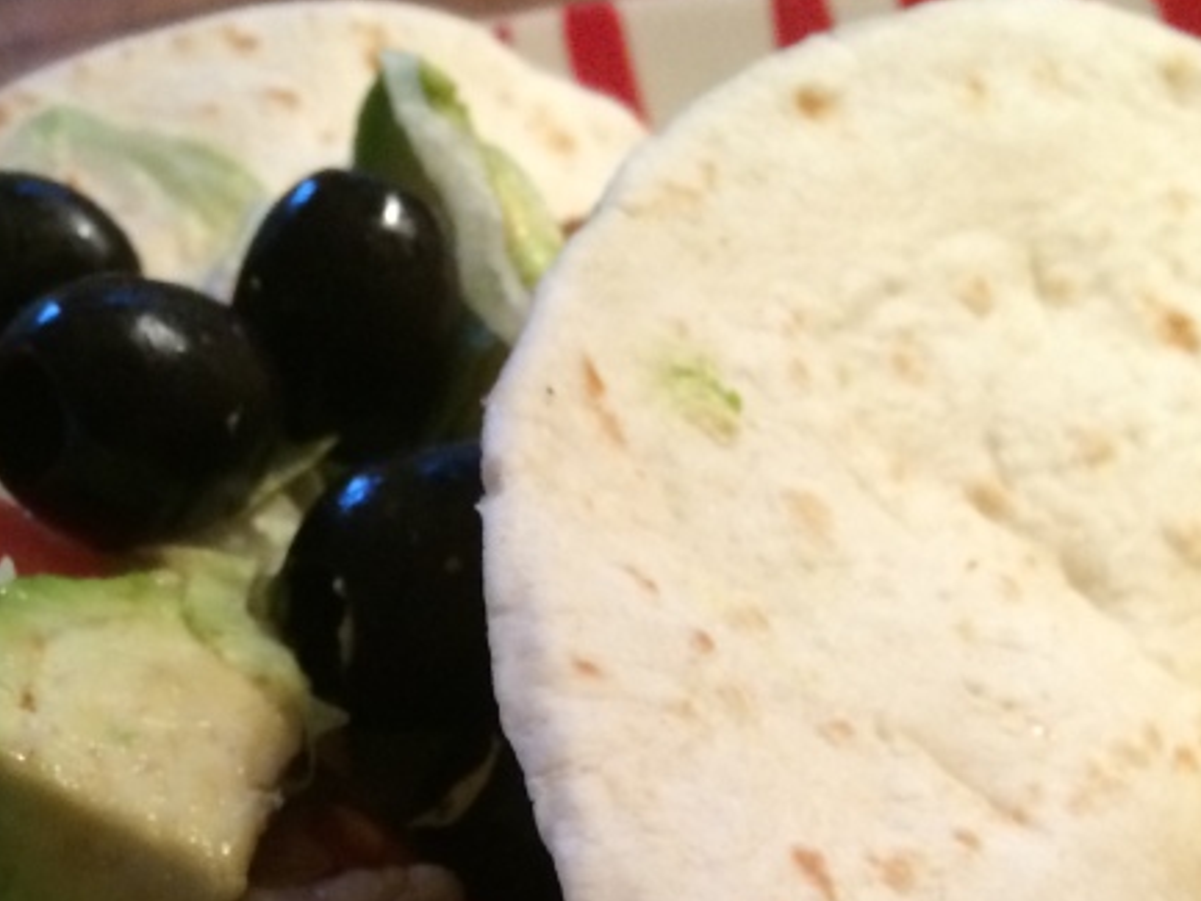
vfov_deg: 19.7
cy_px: 1023
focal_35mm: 71
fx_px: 2464
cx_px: 325
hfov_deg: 27.1
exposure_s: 1/30
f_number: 2.2
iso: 320
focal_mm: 4.12
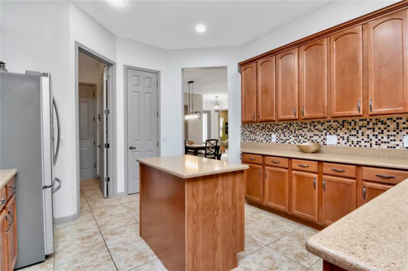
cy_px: 136
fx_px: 195
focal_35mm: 17
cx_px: 204
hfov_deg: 92.5
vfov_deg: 69.6
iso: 1000
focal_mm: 11.5
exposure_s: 1/20
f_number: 11
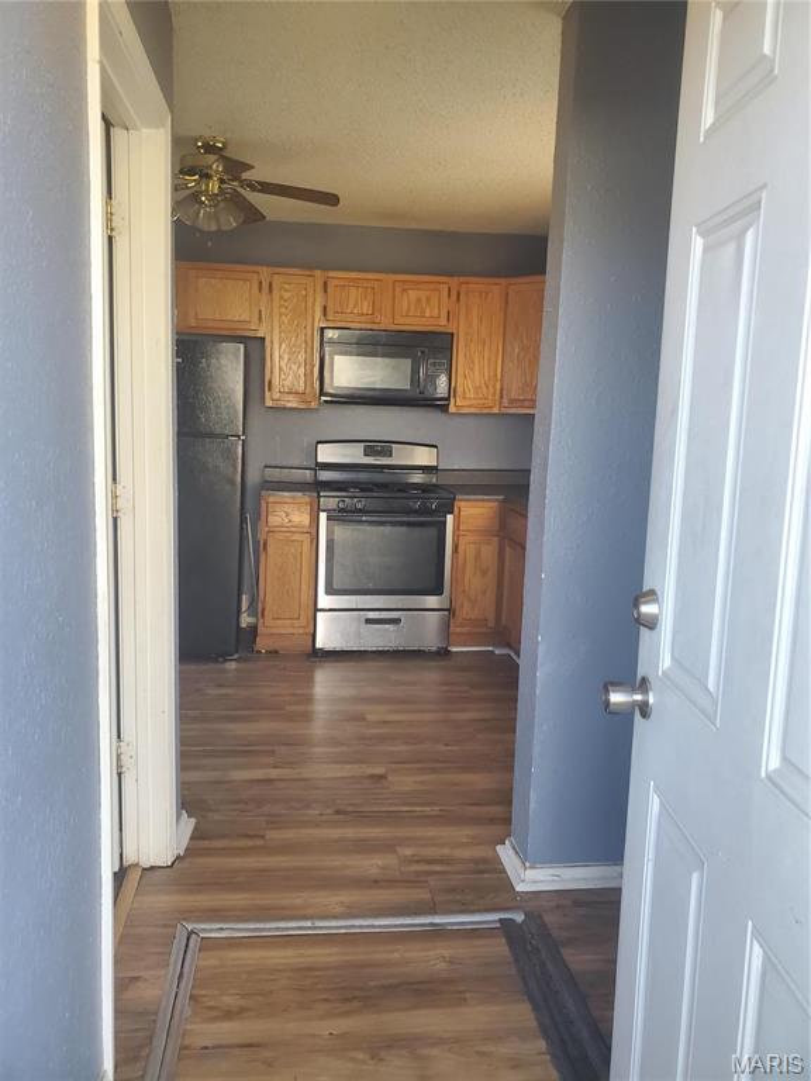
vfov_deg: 67.3
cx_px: 406
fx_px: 812
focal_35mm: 26
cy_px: 540
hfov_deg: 53.1
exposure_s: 1/120
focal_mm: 4.3
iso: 200
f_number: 2.4
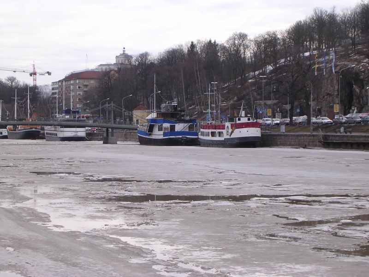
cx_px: 184
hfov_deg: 17.1
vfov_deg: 12.9
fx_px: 1226
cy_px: 138
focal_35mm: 115
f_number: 4.9
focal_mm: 17.4
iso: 100
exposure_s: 1/199
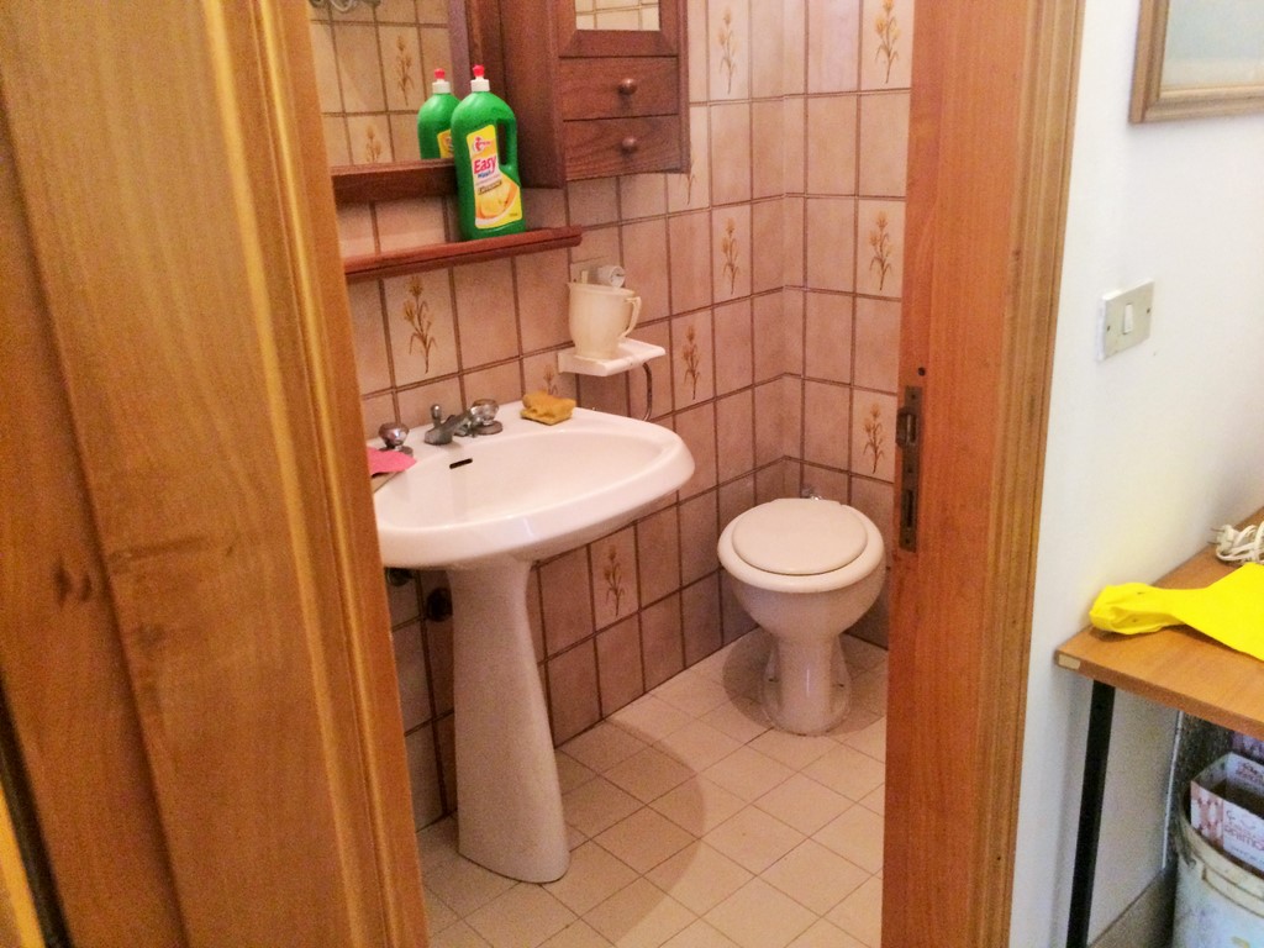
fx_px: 1095
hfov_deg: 60.0
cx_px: 632
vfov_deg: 46.8
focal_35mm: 30
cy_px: 474
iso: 320
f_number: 2.2
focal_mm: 4.12
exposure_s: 1/17
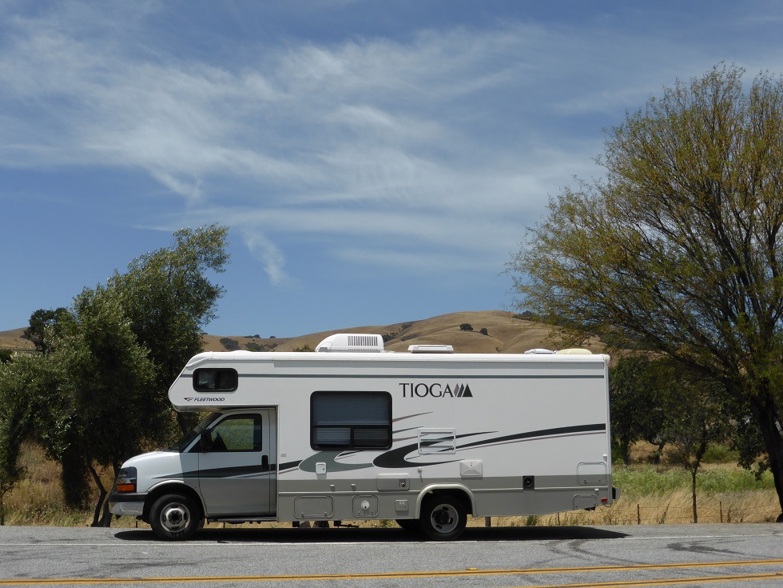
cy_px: 294
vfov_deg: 32.9
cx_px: 392
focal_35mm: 44
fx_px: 995
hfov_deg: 42.9
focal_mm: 7.9
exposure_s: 1/1600
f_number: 4.1
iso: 100
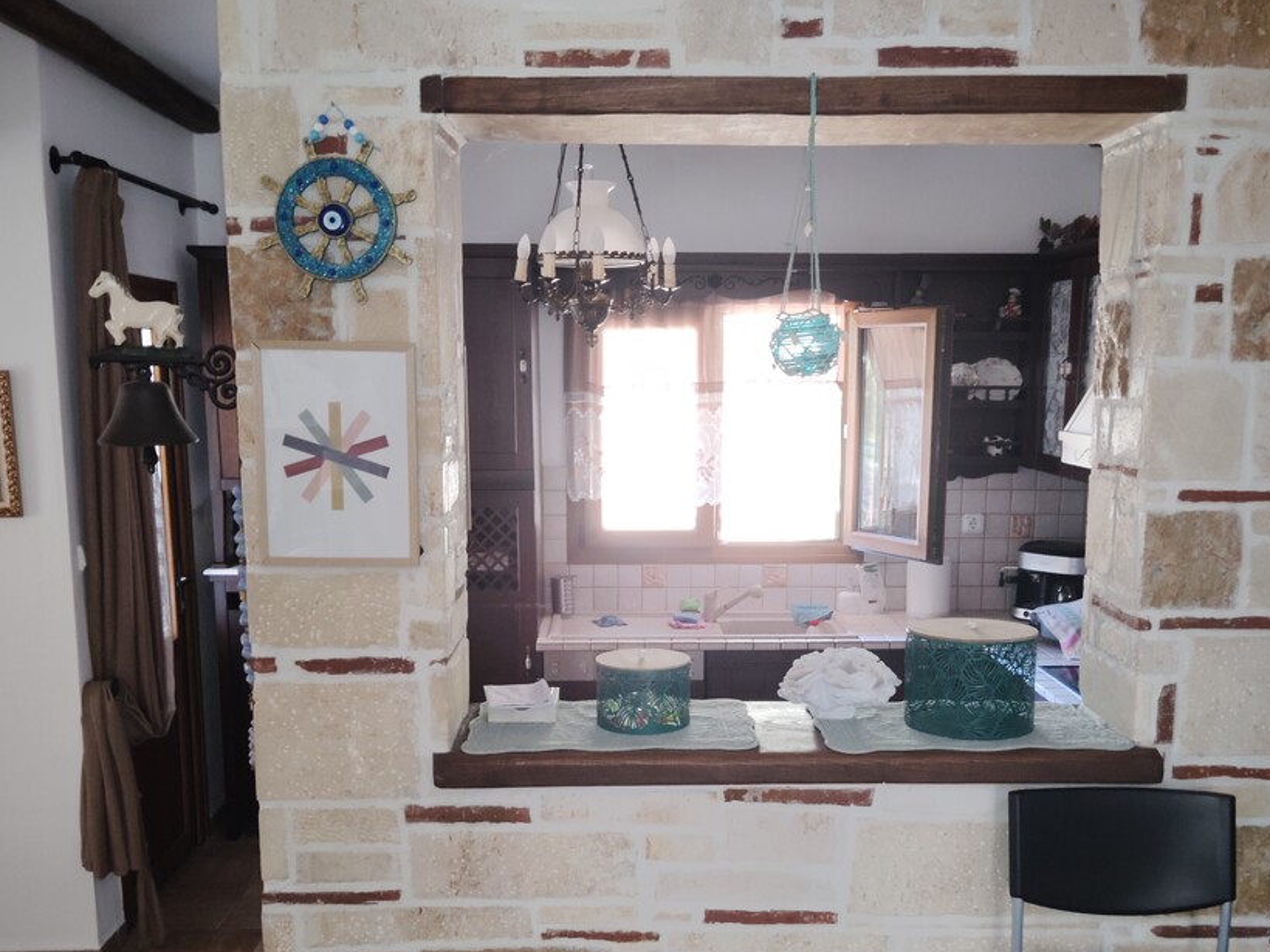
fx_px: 1284
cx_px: 657
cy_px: 586
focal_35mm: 35
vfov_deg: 40.5
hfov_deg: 52.6
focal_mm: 4.22
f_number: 1.8
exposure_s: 1/33.3
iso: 1131
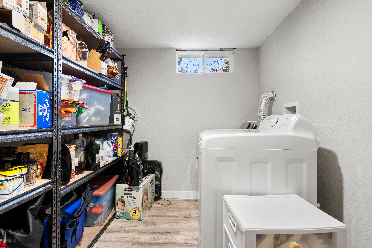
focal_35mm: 19
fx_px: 196
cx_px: 186
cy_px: 124
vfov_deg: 64.6
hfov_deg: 86.9
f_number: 8
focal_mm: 19
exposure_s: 1/3
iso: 500
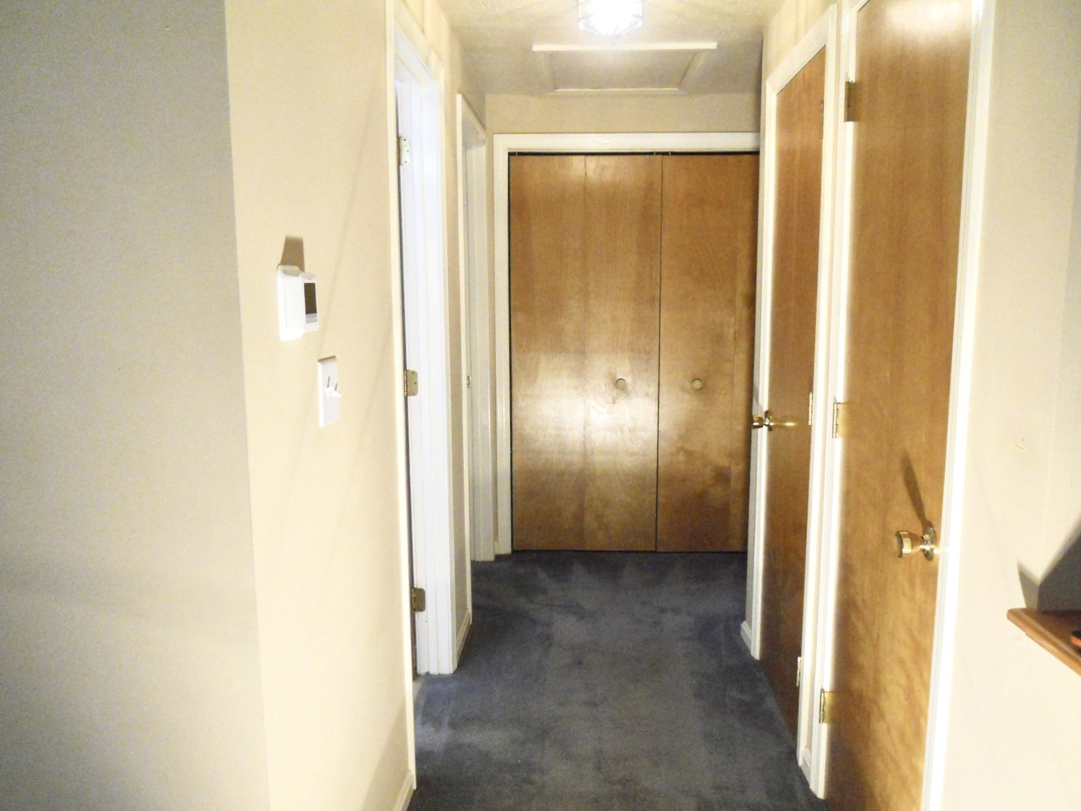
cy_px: 406
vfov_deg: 49.7
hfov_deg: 63.5
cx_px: 540
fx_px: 874
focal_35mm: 28
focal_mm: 5
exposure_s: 1/125
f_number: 2.7
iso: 400
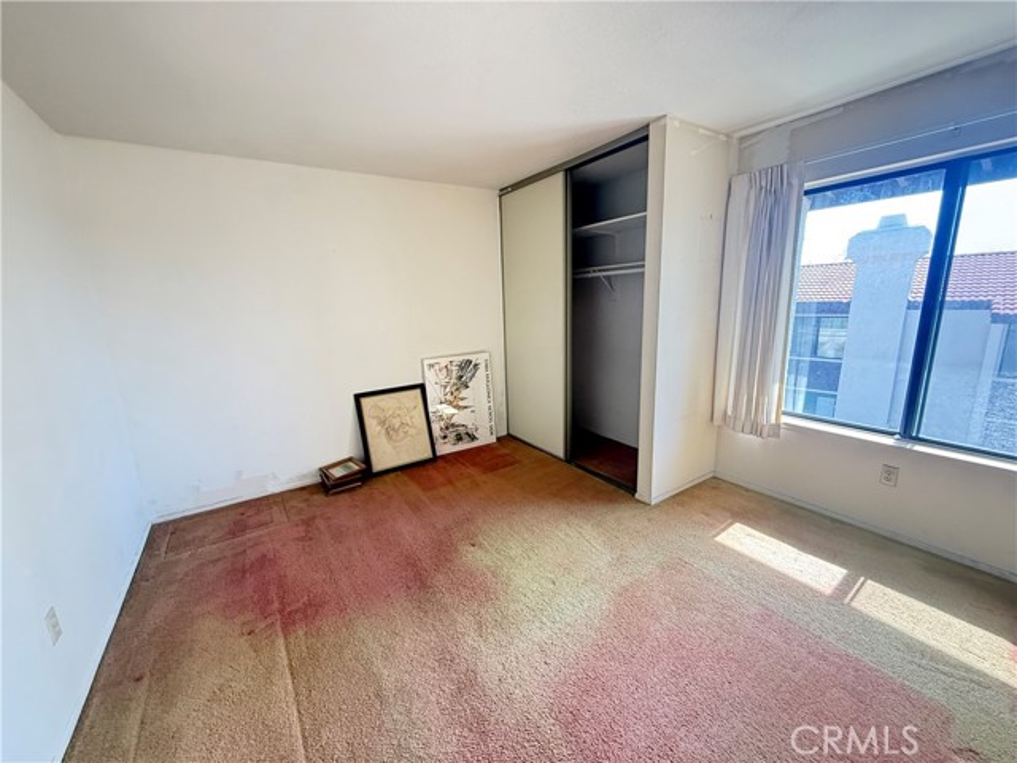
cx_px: 508
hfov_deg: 102.1
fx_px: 411
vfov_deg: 85.7
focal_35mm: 14
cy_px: 382
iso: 320
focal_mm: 2.22
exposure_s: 1/99
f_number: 2.2
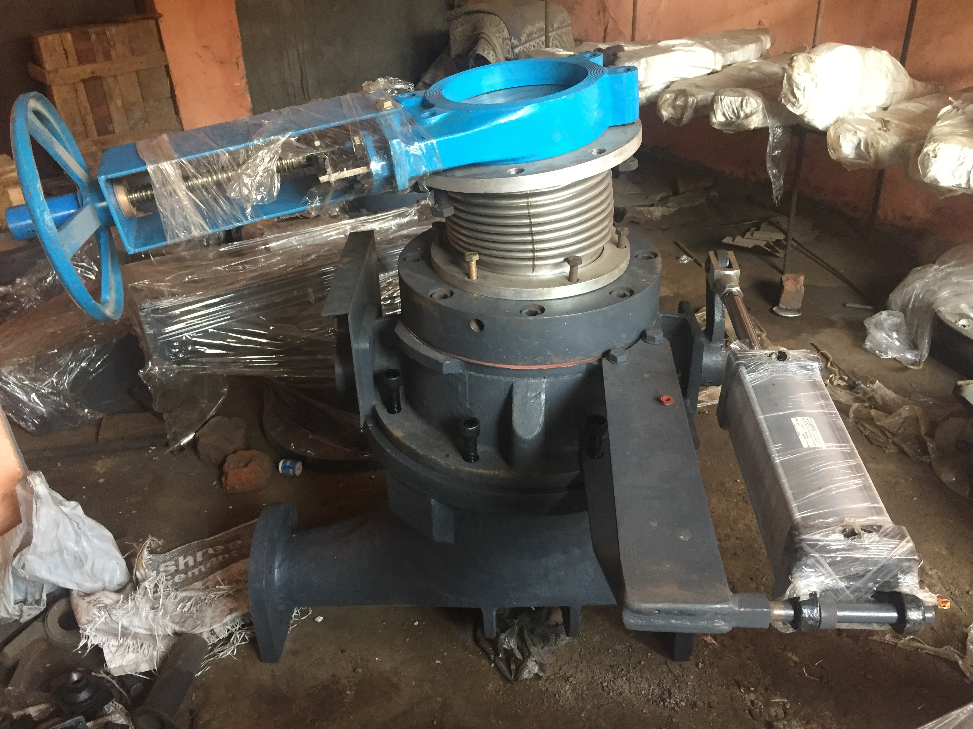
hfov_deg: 61.7
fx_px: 815
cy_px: 364
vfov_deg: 48.2
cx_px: 486
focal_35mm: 29
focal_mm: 4.15
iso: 250
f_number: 2.2
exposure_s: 1/33
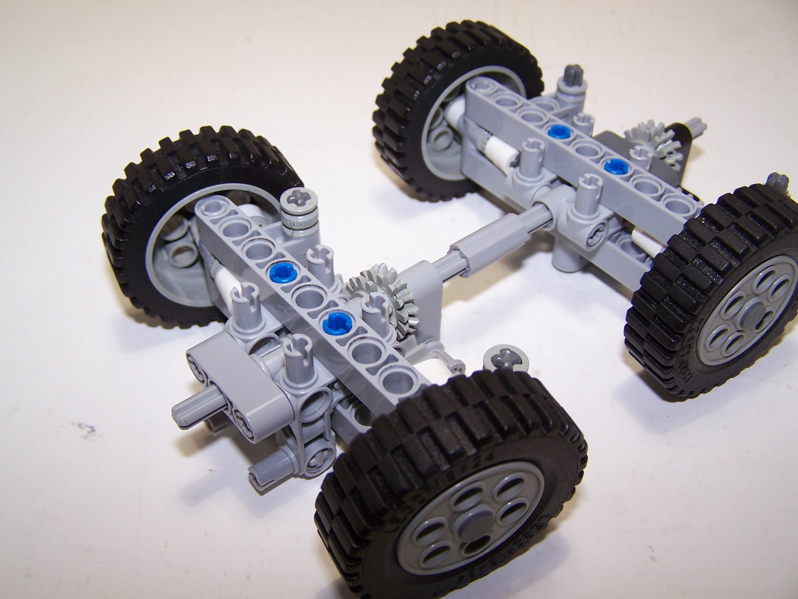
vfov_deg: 37.7
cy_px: 300
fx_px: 876
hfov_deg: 49.0
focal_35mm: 38
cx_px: 399
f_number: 2.8
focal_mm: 6.3
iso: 80
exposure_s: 1/60
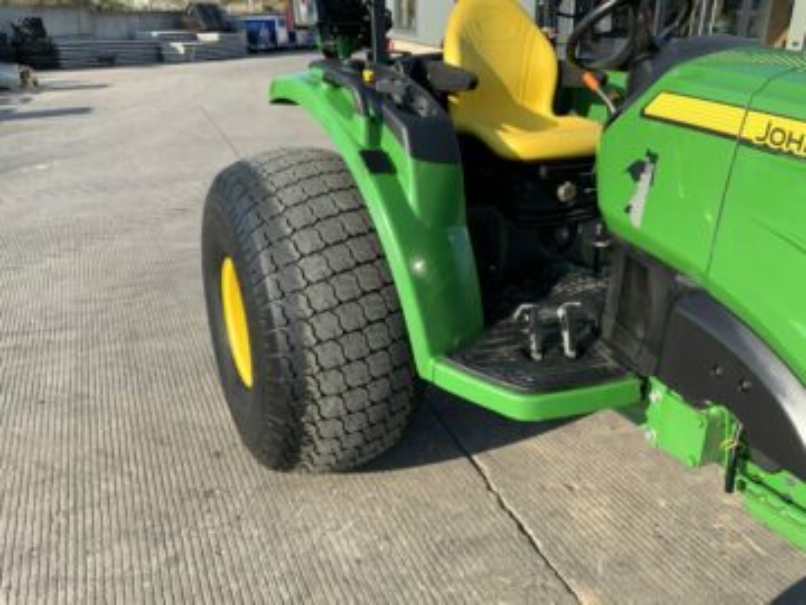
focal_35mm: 29
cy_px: 302
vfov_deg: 48.2
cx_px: 403
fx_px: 675
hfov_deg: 61.7
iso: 16
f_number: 1.8
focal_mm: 3
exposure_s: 1/883
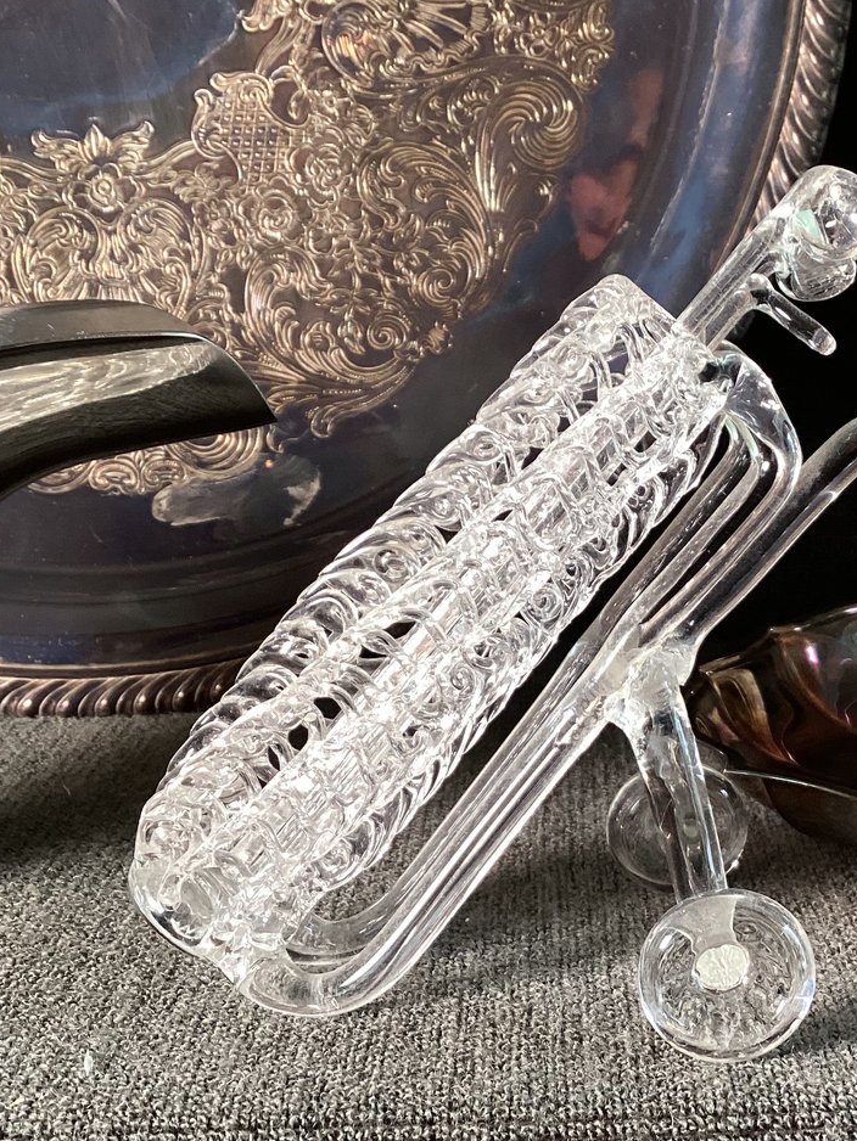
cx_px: 617
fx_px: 1650
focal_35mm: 50
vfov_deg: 38.1
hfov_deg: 28.8
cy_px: 621
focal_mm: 3.3
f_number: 2.4
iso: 80
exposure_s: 1/50
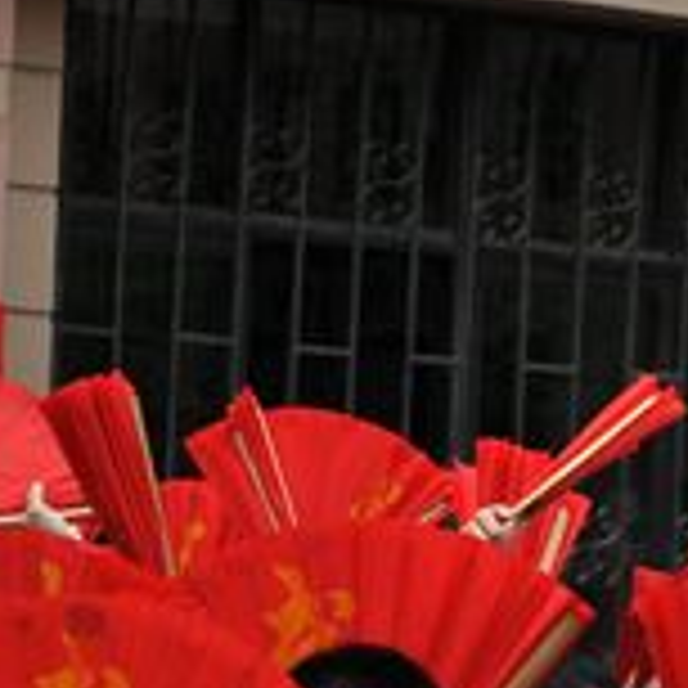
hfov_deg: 4.7
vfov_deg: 4.8
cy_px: 677
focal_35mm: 366
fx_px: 8230
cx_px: 1084
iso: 640
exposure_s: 1/800
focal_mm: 80
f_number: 7.1
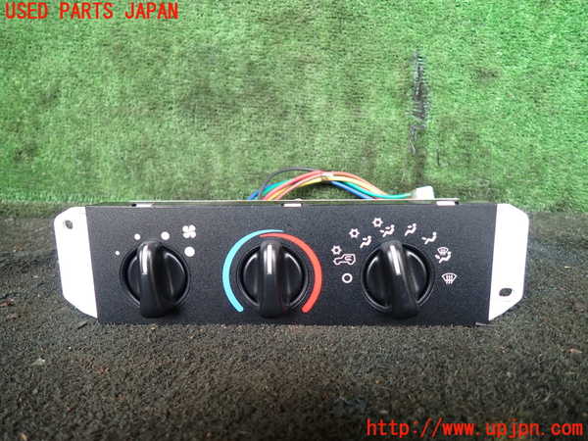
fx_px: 425
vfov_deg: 54.9
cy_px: 220
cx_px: 294
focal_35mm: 25
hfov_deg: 69.4
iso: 125
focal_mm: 4.5
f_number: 2
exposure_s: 1/60
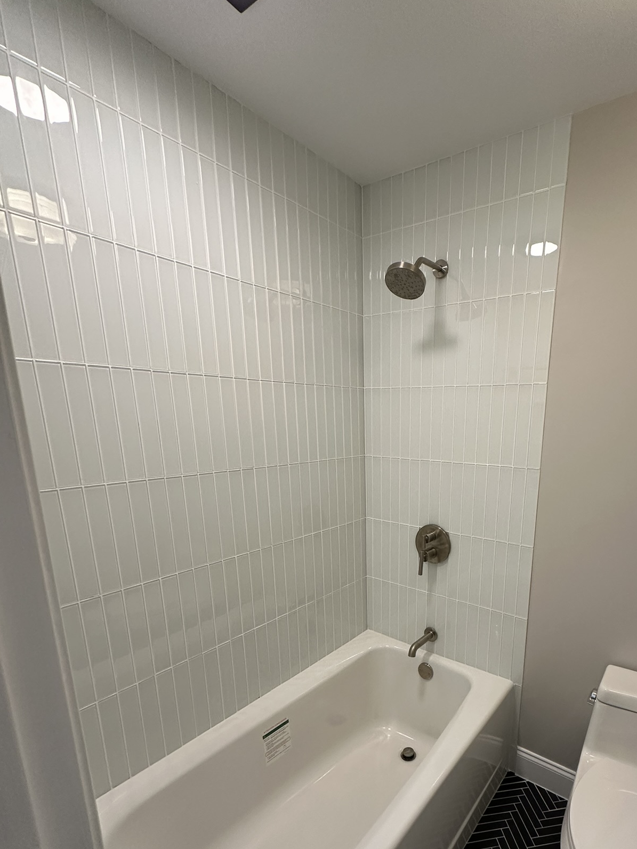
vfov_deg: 86.3
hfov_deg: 70.1
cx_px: 408
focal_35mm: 18
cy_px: 522
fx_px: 442
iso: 200
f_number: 2.2
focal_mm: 2.22
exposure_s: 1/120
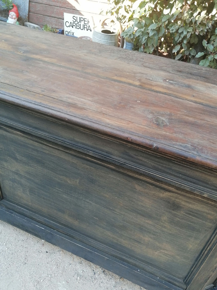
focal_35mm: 28
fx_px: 234
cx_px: 108
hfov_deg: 49.7
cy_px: 145
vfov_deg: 63.4
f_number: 1.8
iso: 100
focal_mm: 3.95
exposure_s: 1/100
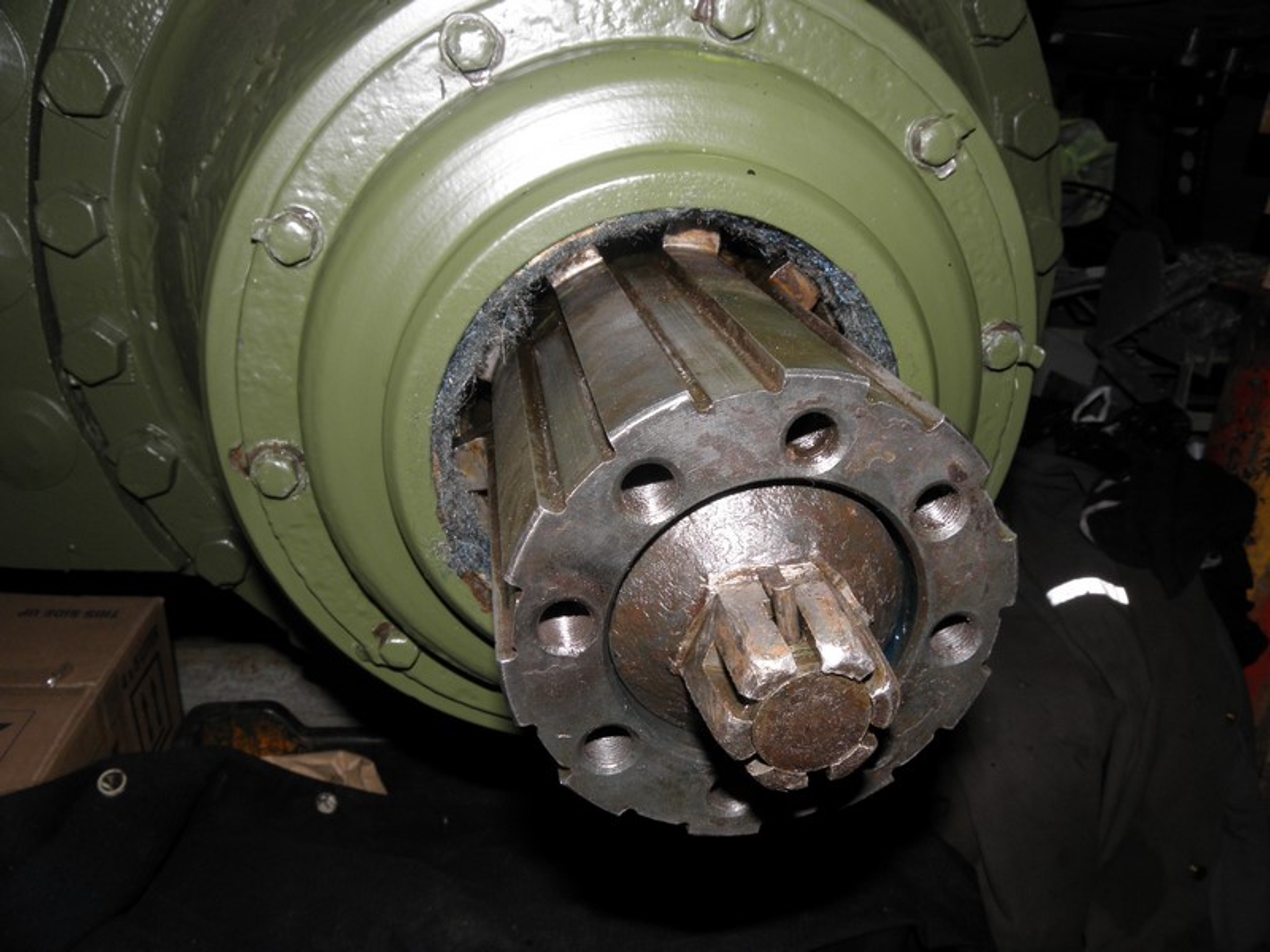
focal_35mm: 26
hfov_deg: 67.3
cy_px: 476
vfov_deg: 53.1
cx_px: 635
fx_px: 954
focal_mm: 4.6
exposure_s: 1/30
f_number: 5.6
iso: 100
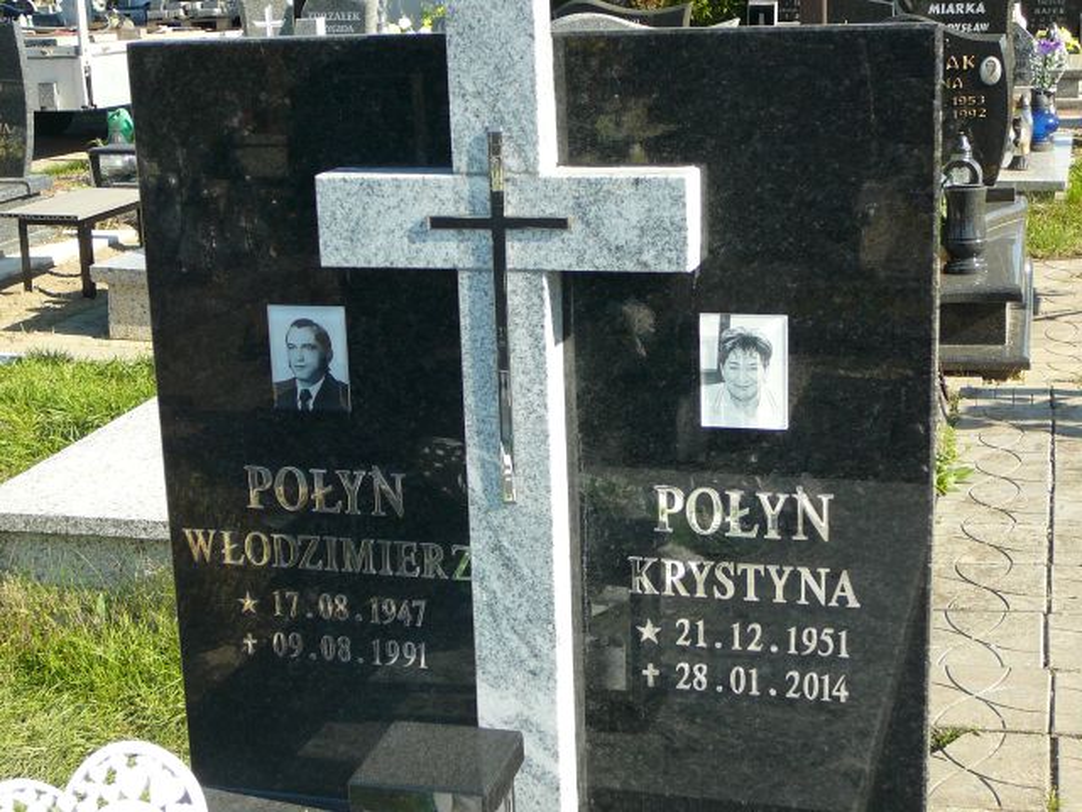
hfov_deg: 34.9
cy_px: 406
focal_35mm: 55
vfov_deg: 26.6
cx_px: 541
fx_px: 1719
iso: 80
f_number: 3.5
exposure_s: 1/320
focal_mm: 8.2
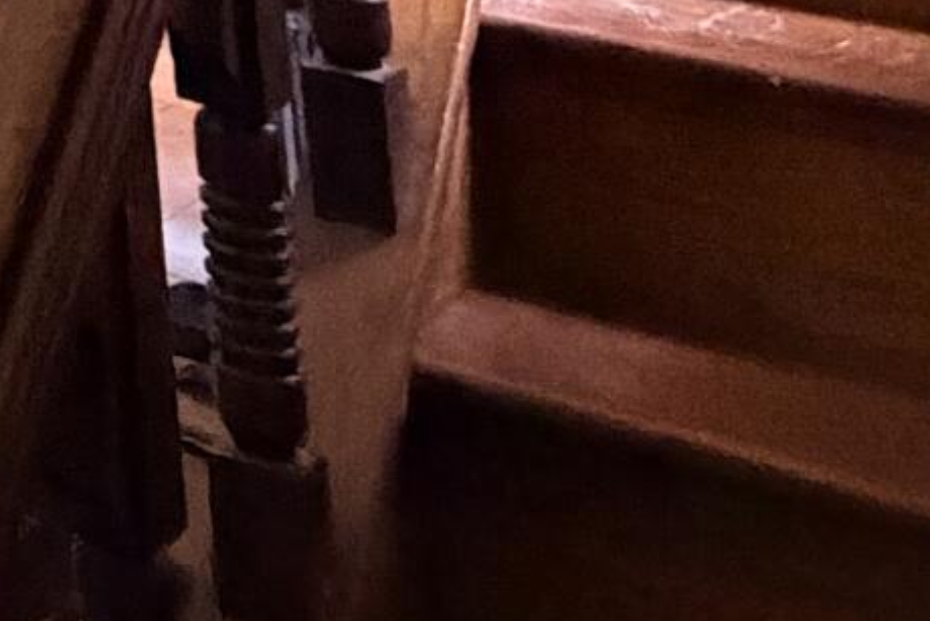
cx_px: -1096
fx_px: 2455
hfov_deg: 15.5
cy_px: -1096
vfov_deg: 10.9
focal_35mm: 95
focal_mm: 2.22
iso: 800
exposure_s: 1/60
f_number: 2.2
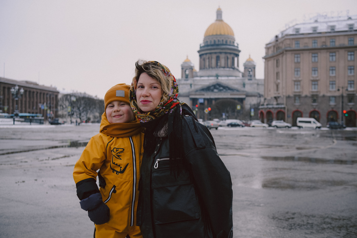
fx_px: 347
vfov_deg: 37.8
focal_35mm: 35
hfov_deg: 54.4
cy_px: 119
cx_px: 178
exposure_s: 1/1250
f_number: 2.8
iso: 200
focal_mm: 23
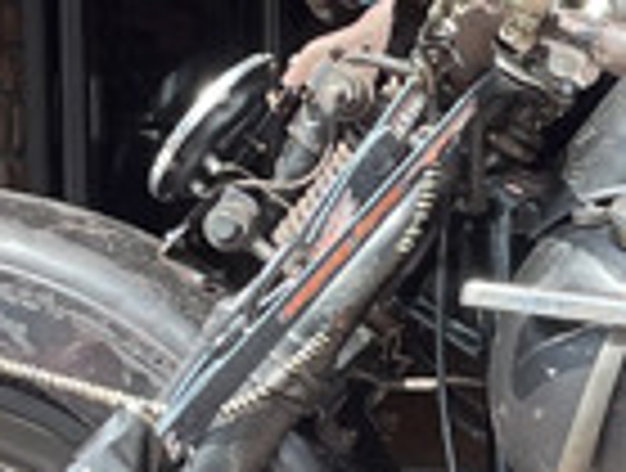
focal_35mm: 199
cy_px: 288
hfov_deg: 9.6
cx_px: 921
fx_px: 3608
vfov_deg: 7.5
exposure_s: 1/864
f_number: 1.6
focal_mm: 5.1
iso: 50
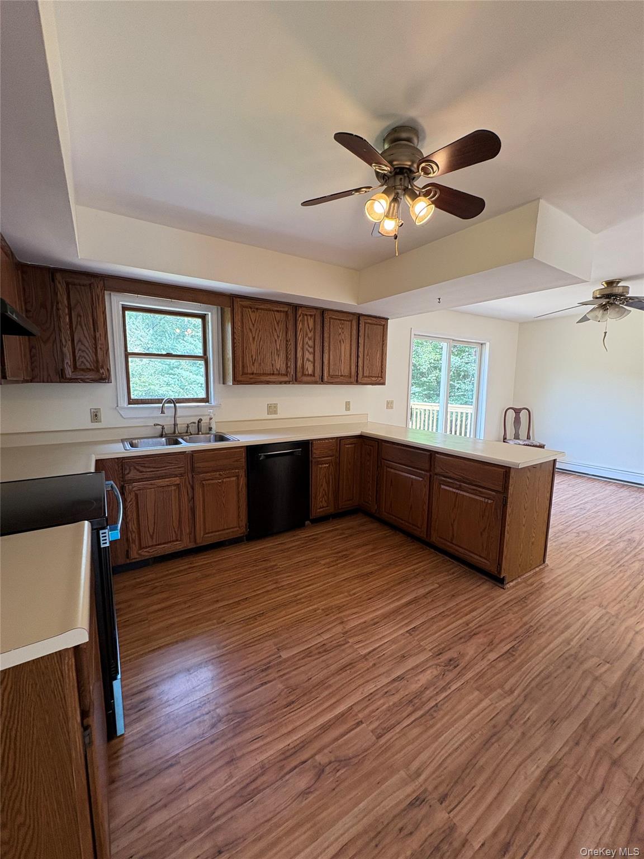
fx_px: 347
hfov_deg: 85.7
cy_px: 430
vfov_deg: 102.1
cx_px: 322
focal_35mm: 14
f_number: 2.2
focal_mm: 2.22
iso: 250
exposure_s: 1/120
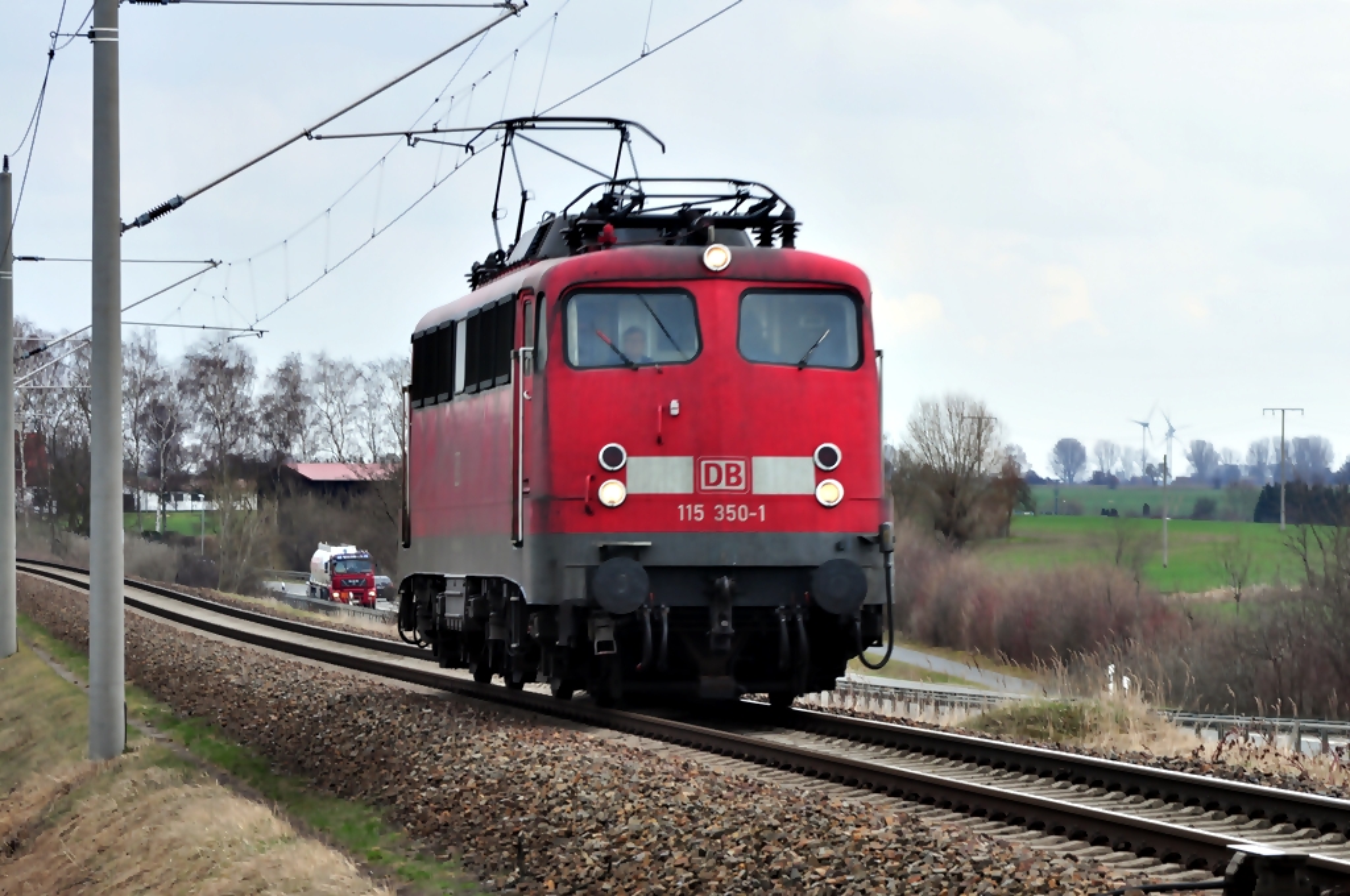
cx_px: 675
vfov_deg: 9.6
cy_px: 448
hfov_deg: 14.4
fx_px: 5337
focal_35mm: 142
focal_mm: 95
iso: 200
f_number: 11
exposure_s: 1/125
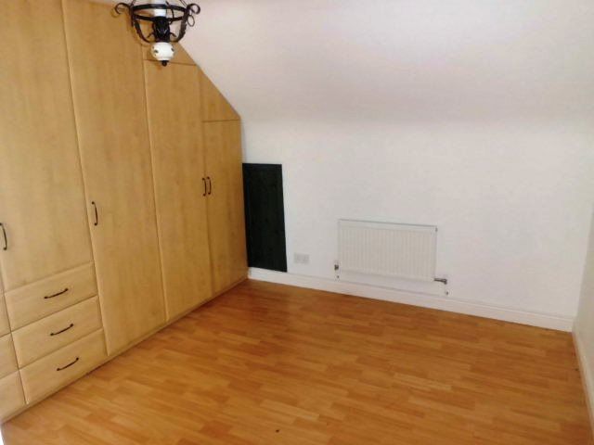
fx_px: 446
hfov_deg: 67.3
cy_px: 222
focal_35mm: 26
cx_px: 297
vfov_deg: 53.1
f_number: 2.8
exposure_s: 1/60
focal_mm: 4.7
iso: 200
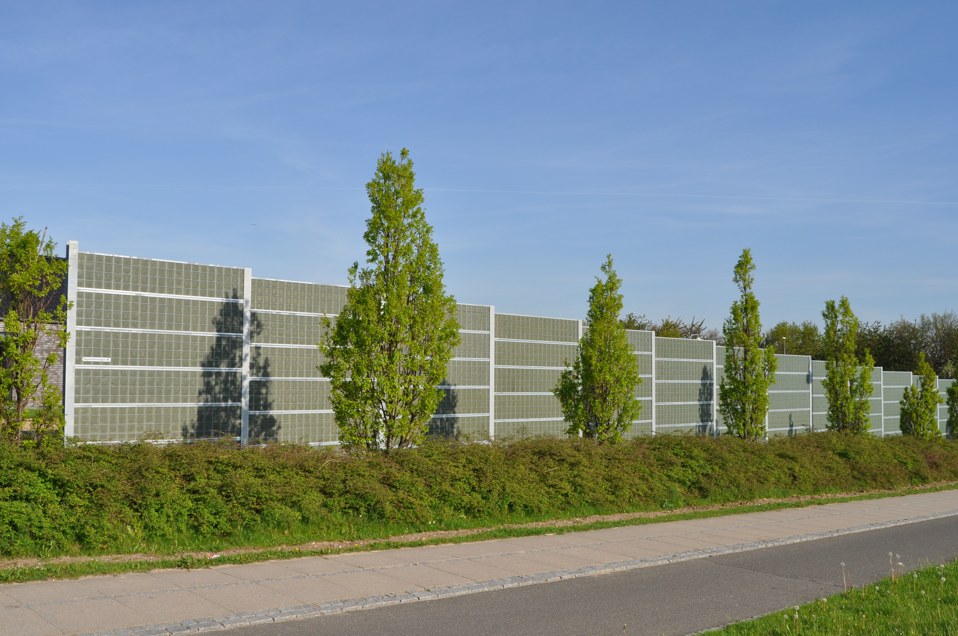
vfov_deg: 38.3
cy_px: 318
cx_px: 479
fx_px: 917
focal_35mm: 34
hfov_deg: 55.2
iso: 200
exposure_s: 1/400
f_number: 10
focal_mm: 23
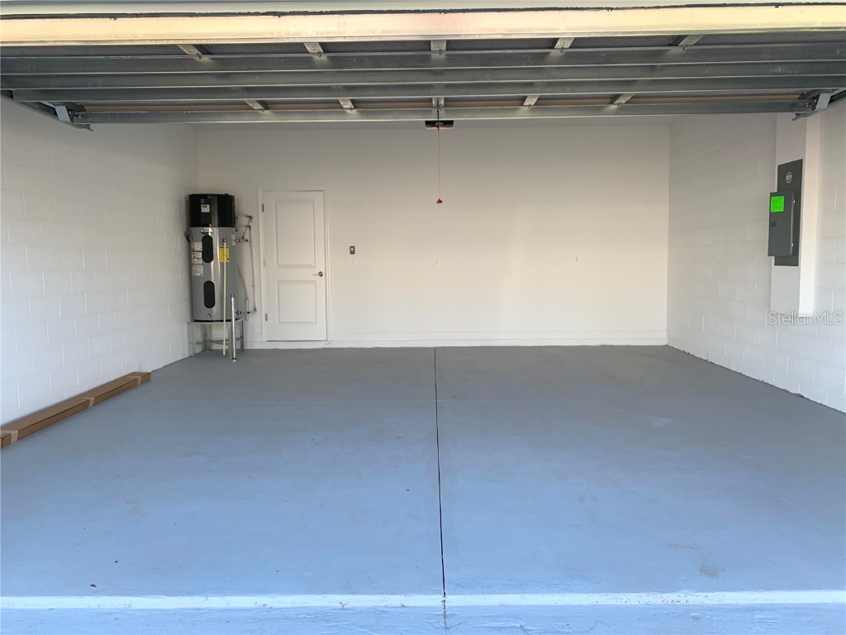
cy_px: 318
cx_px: 423
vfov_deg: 53.1
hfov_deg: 67.3
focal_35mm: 26
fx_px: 635
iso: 25
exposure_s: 1/211
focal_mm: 4.25
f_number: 1.8
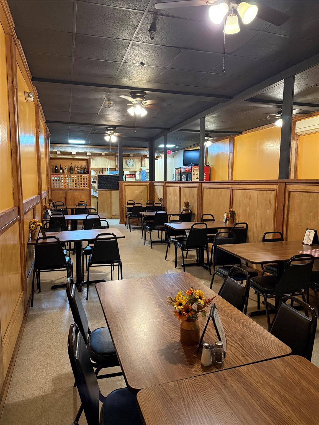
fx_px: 295
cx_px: 160
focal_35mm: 24
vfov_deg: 71.6
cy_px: 212
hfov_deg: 56.8
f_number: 1.78
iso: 640
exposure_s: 1/60
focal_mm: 6.76
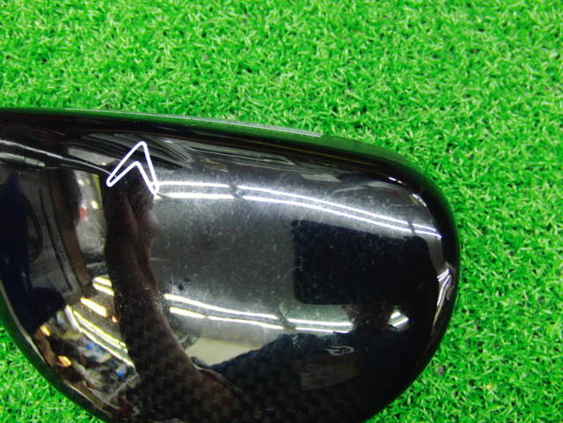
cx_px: 282
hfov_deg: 50.1
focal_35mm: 37
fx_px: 602
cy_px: 212
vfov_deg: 38.7
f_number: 3.6
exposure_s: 1/15
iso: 400
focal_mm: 6.42
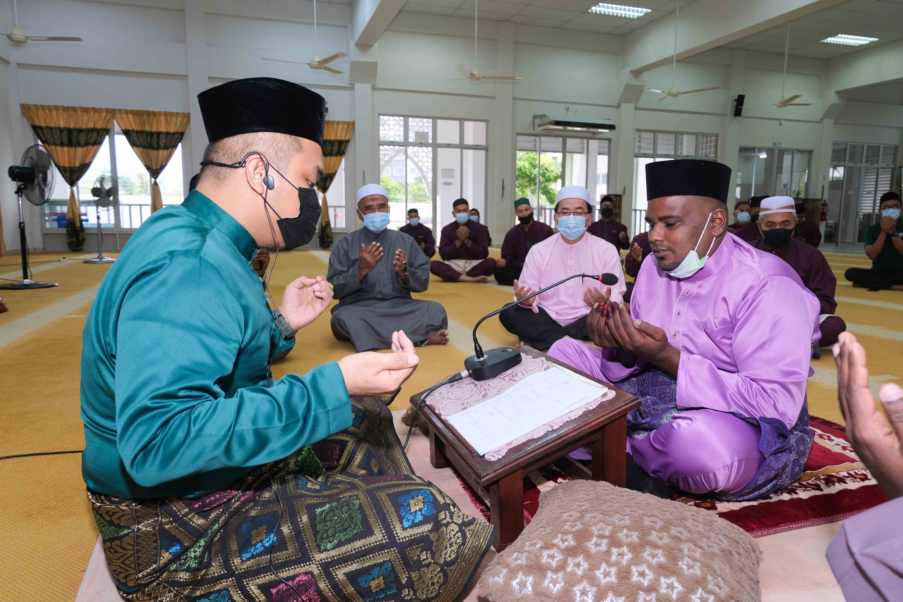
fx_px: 602
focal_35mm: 24
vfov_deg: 53.1
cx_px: 452
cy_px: 301
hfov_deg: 73.7
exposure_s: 1/125
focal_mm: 16
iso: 640
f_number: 3.5
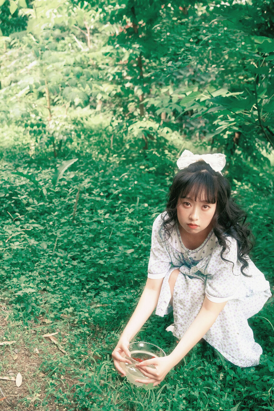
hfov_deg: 33.4
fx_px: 457
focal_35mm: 40
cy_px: 206
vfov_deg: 48.5
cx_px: 137
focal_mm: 26.6
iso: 500
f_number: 2.8
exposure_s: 1/500
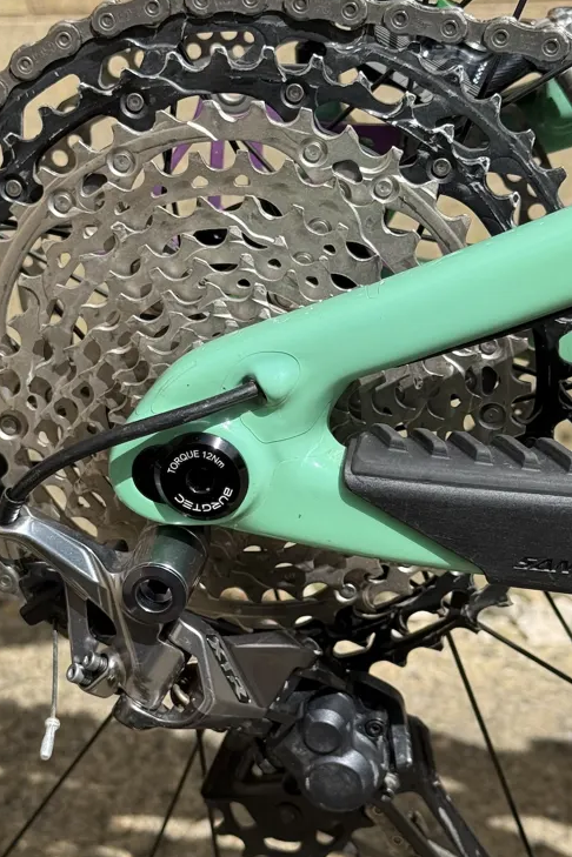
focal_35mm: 73
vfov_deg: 27.6
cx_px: 239
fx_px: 1740
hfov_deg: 18.7
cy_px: 522
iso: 80
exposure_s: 1/3704
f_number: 1.78
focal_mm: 6.76
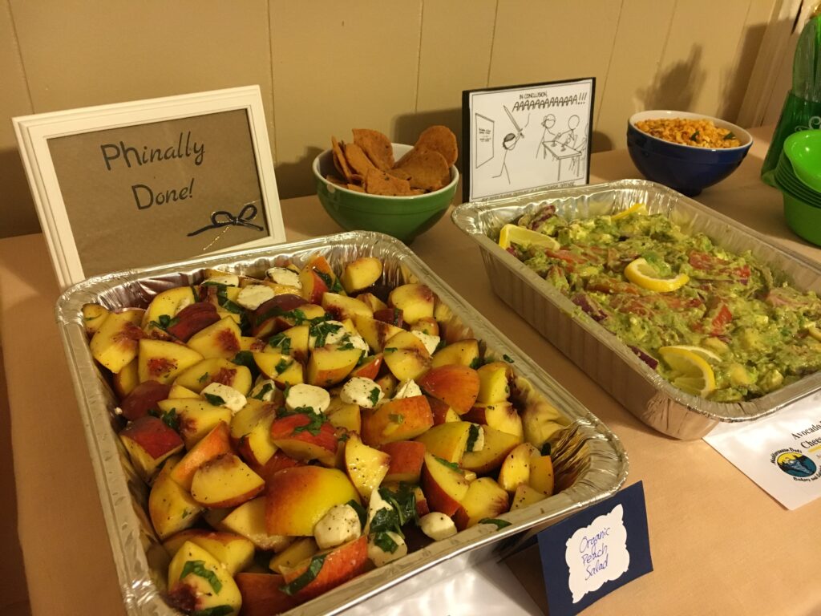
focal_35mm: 29
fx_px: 688
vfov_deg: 48.2
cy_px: 308
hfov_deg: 61.7
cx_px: 410
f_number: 2.2
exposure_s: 1/30
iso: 200
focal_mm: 4.15
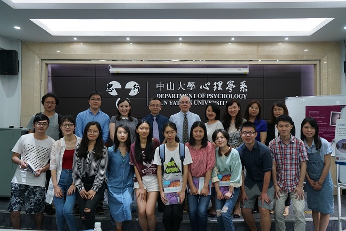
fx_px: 298
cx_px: 173
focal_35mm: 31
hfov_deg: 60.3
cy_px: 116
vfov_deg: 42.3
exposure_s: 1/160
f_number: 4
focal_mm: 31
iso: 2000
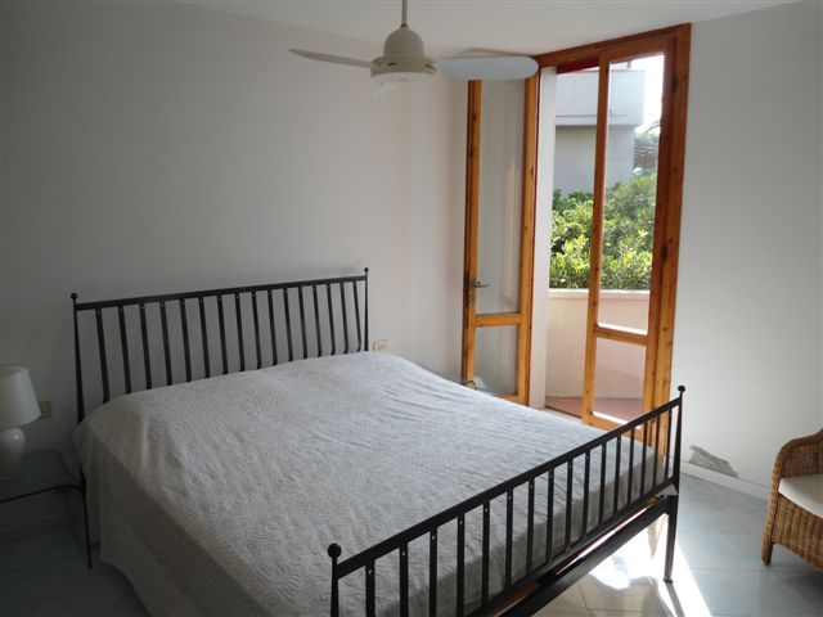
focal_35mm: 26
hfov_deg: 67.3
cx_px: 412
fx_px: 618
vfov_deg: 53.1
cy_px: 308
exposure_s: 1/200
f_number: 2.8
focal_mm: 4.7
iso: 80
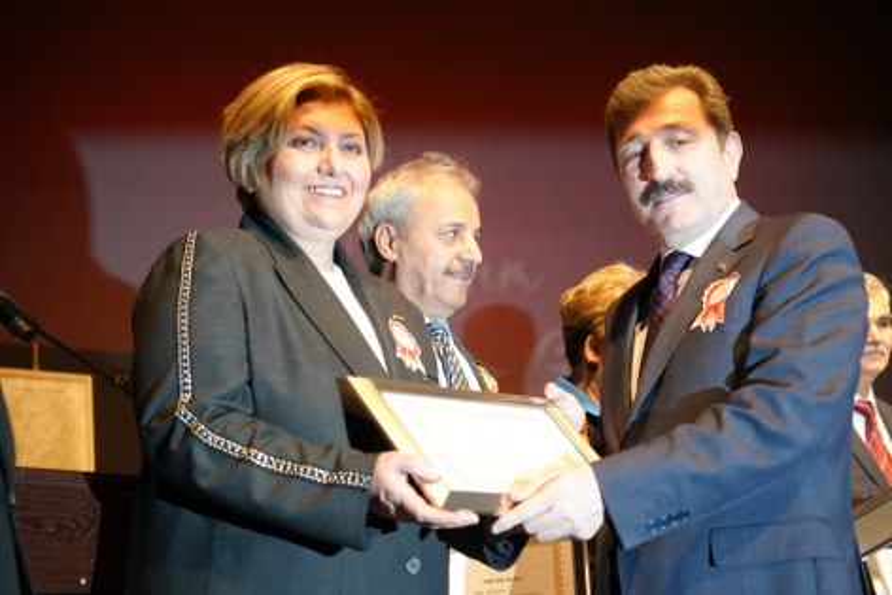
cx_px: 446
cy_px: 298
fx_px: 1561
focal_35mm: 63
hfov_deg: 31.9
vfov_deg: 21.6
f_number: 4
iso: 4000
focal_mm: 63
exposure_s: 1/160
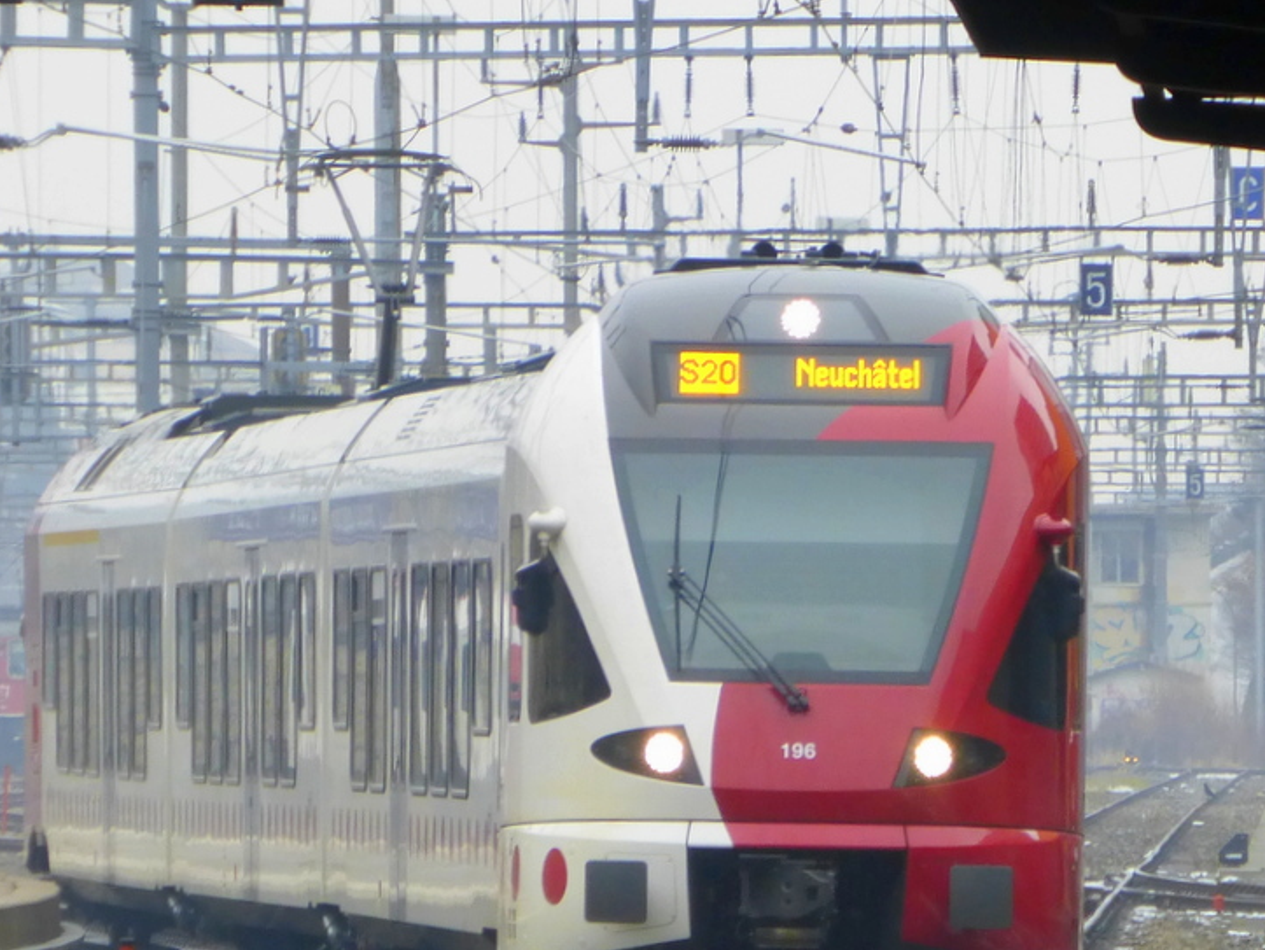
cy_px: 568
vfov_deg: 3.6
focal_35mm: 417
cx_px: 633
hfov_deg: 4.8
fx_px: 15246
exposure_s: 1/100
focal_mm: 44.4
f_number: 5.7
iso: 100
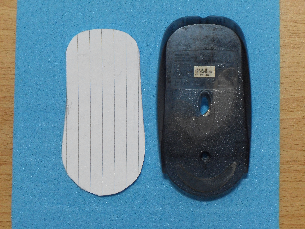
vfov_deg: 18.2
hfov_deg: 24.1
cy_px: 114
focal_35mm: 81
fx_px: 714
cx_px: 152
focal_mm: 14.8
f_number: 4.5
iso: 400
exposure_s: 1/20
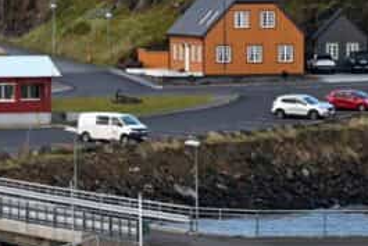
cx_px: -326
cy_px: 117
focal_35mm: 356
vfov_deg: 3.9
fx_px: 3641
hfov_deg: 5.7
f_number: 6.3
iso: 400
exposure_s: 1/200
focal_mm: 92
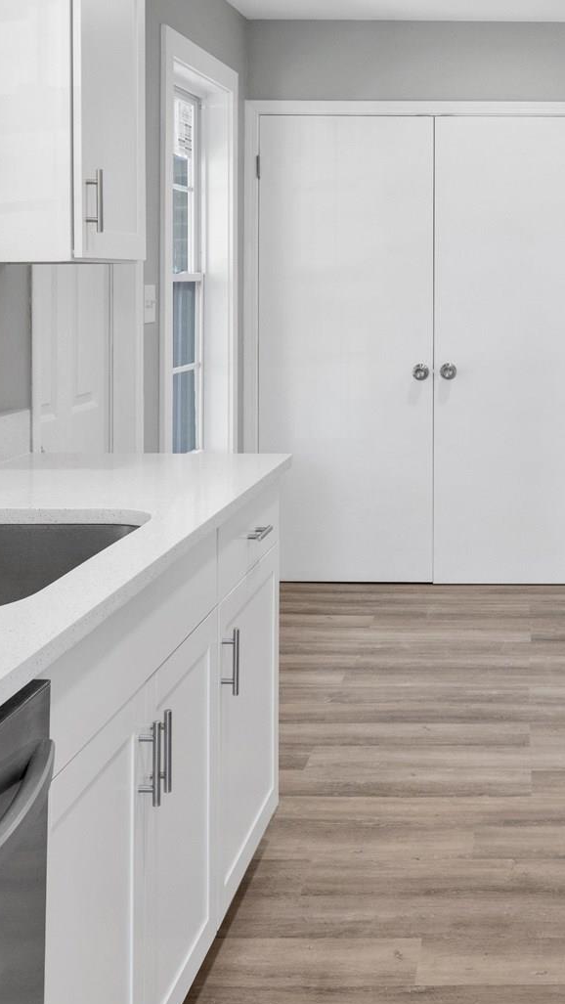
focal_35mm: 49
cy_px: 266
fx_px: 1293
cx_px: 520
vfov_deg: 41.3
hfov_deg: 23.9
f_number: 11
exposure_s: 1/15
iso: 400
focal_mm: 15.5
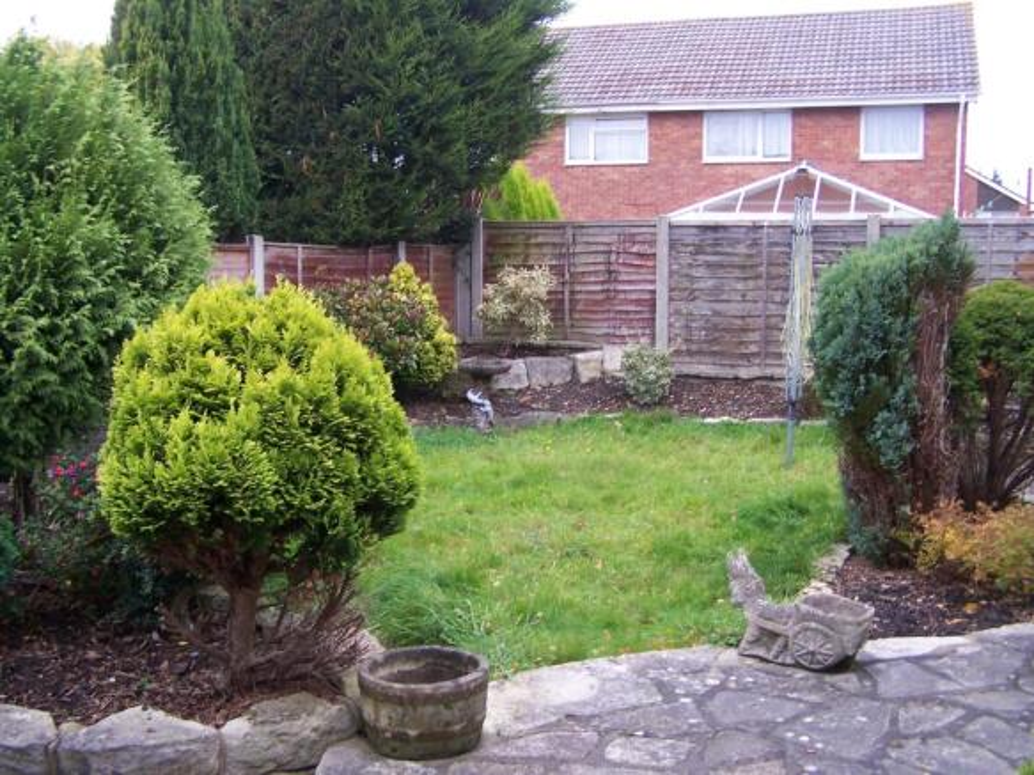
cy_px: 388
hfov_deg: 49.0
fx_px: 1135
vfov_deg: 37.7
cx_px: 517
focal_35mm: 38
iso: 140
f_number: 2.8
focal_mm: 6.3
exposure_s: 1/30
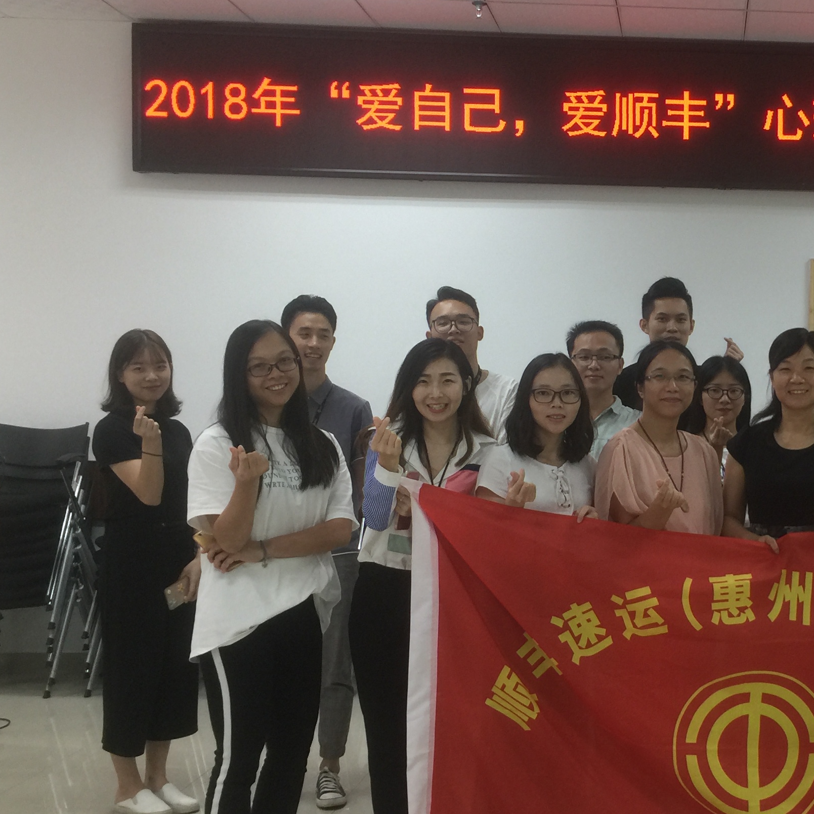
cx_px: 764
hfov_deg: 31.0
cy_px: 438
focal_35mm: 52
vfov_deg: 32.8
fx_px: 1383
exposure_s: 1/17
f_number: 2.2
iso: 40
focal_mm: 4.15
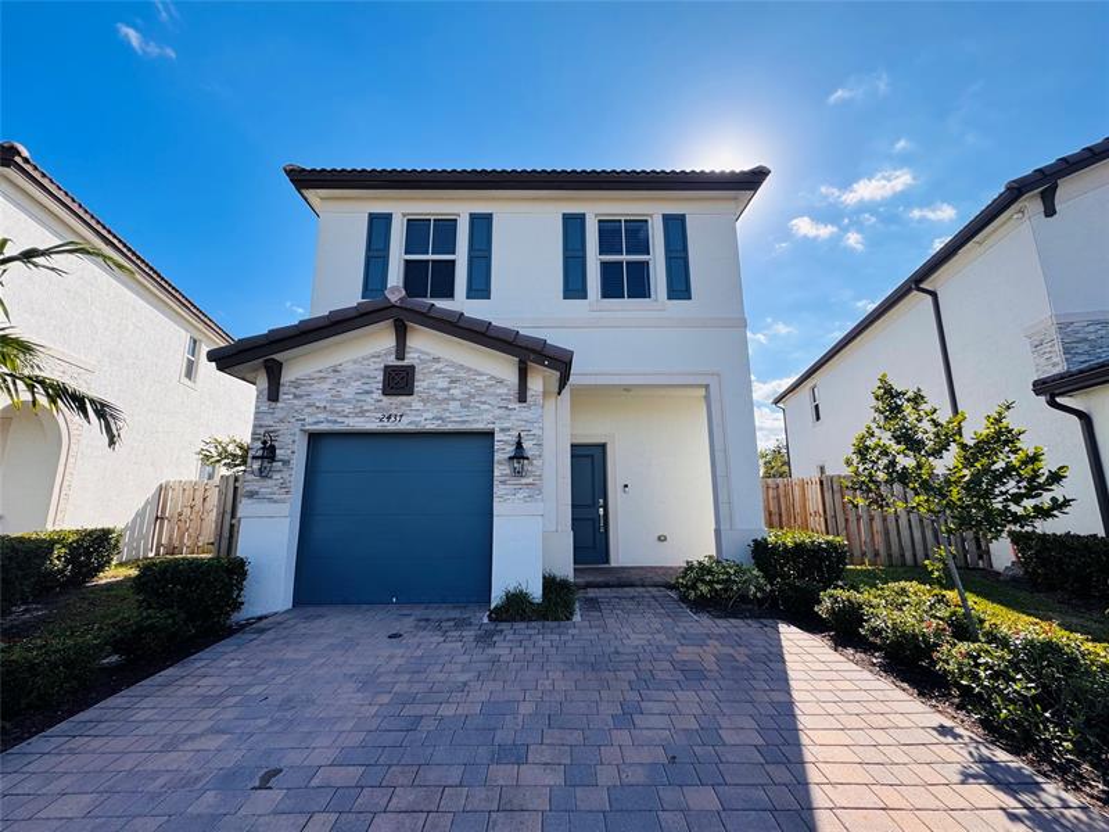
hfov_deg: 102.1
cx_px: 554
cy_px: 416
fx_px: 449
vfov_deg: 85.7
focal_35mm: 14
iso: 50
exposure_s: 1/956
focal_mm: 2.22
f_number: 2.2
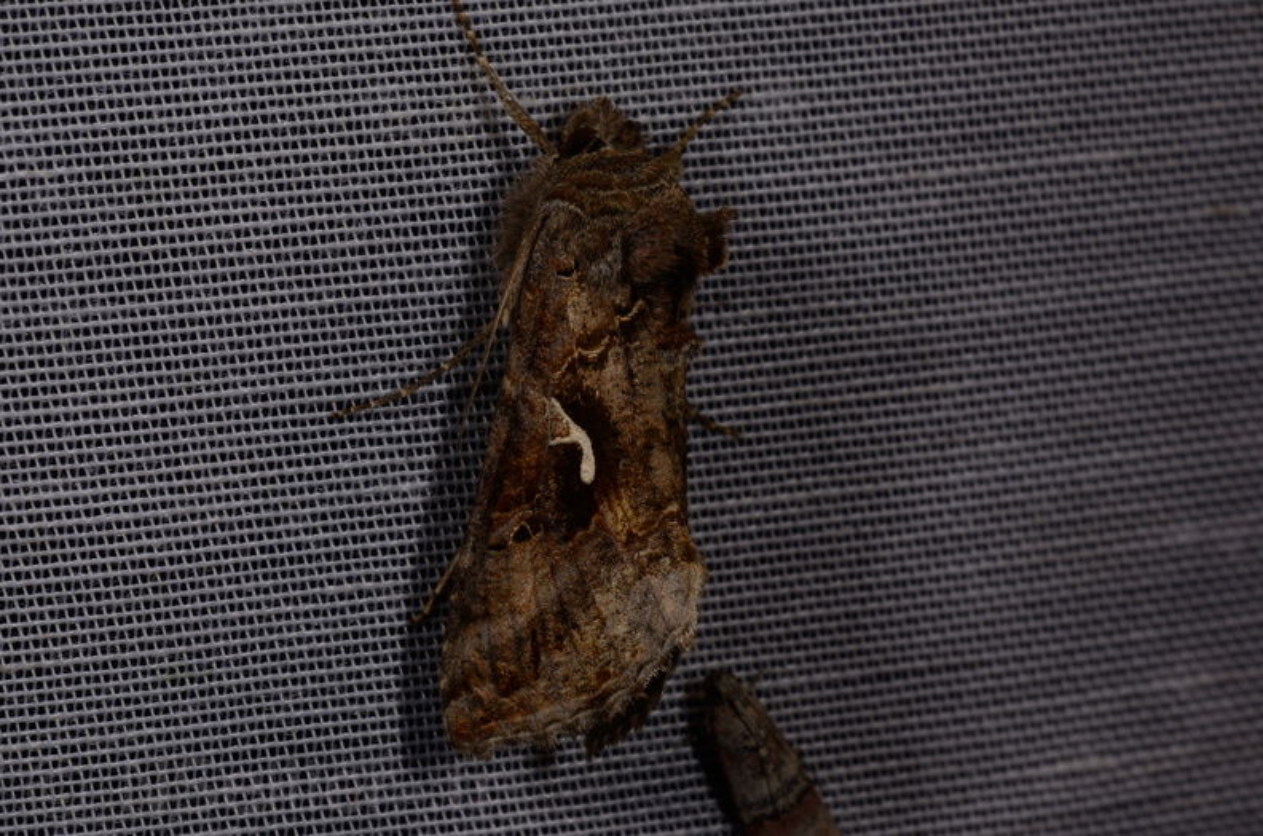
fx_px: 4462
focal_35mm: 128
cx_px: 632
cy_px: 418
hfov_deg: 16.1
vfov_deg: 10.7
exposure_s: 1/60
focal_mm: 85
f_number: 32
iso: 100
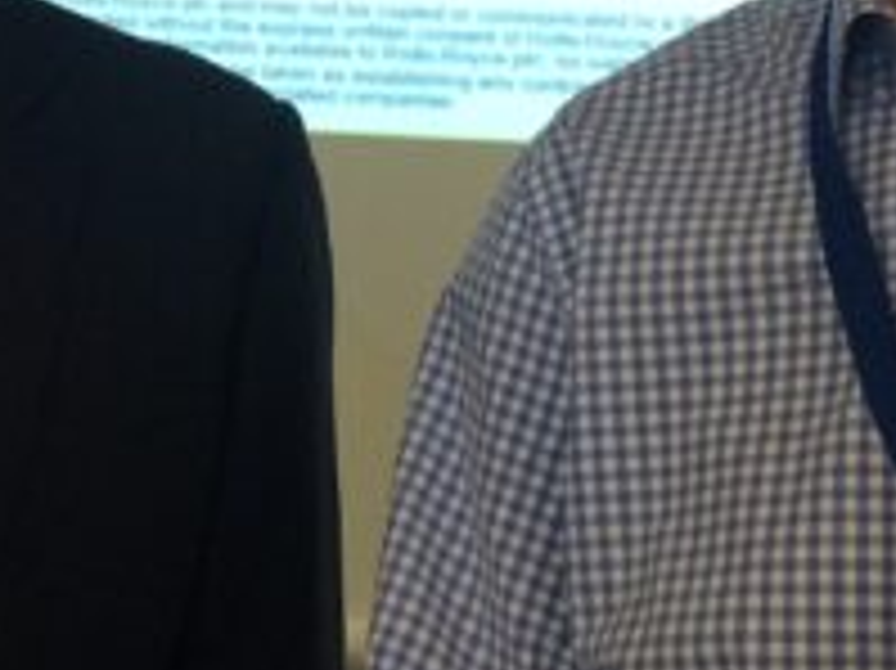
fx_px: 2794
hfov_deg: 18.2
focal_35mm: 108
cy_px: -25
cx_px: 342
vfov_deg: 13.5
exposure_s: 1/33
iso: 160
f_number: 2.2
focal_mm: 4.15
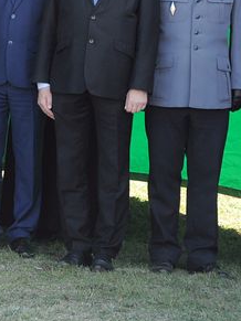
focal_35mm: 278
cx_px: -49
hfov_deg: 5.3
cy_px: 18
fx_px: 2583
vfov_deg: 7.1
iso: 400
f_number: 5.3
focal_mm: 66
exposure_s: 1/160
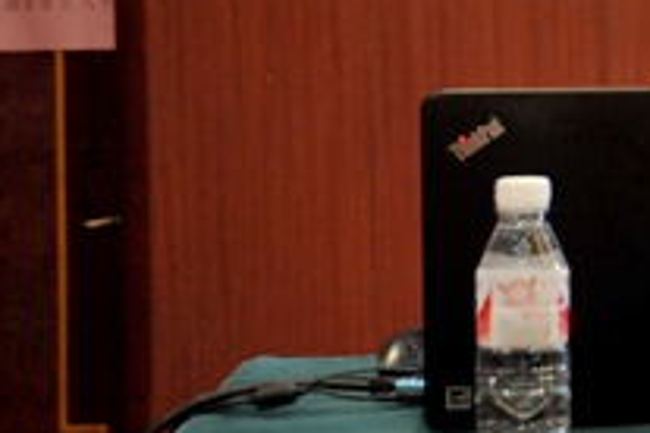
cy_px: -8
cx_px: 907
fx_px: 2618
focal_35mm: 145
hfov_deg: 13.5
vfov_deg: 9.4
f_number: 5.6
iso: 3200
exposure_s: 1/125
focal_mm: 50
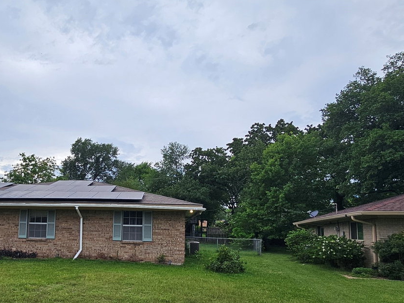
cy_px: 201
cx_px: 127
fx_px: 292
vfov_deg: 53.9
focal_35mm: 25
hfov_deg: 67.0
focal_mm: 2.2
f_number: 2.2
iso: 50
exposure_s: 1/2145
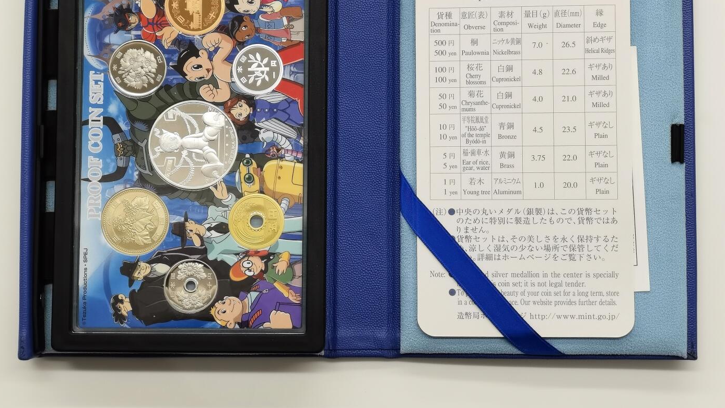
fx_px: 1711
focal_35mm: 89
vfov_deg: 13.6
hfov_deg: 23.9
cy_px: 144
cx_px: 360
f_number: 16
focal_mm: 7.48
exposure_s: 1/100
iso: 250
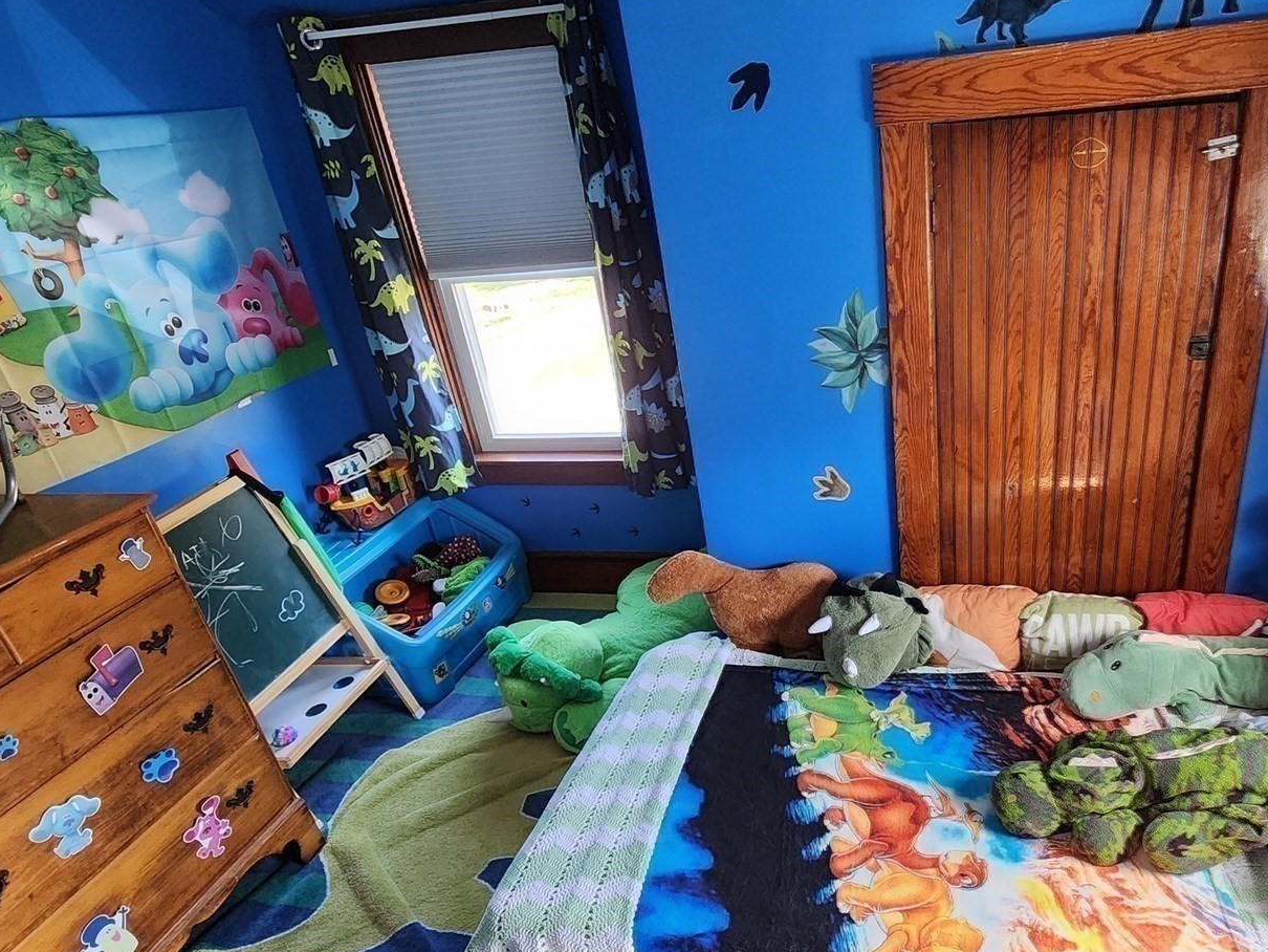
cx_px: 826
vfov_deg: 60.4
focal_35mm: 22
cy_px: 590
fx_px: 806
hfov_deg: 74.4
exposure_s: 1/60
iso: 320
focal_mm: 2.2
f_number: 2.2
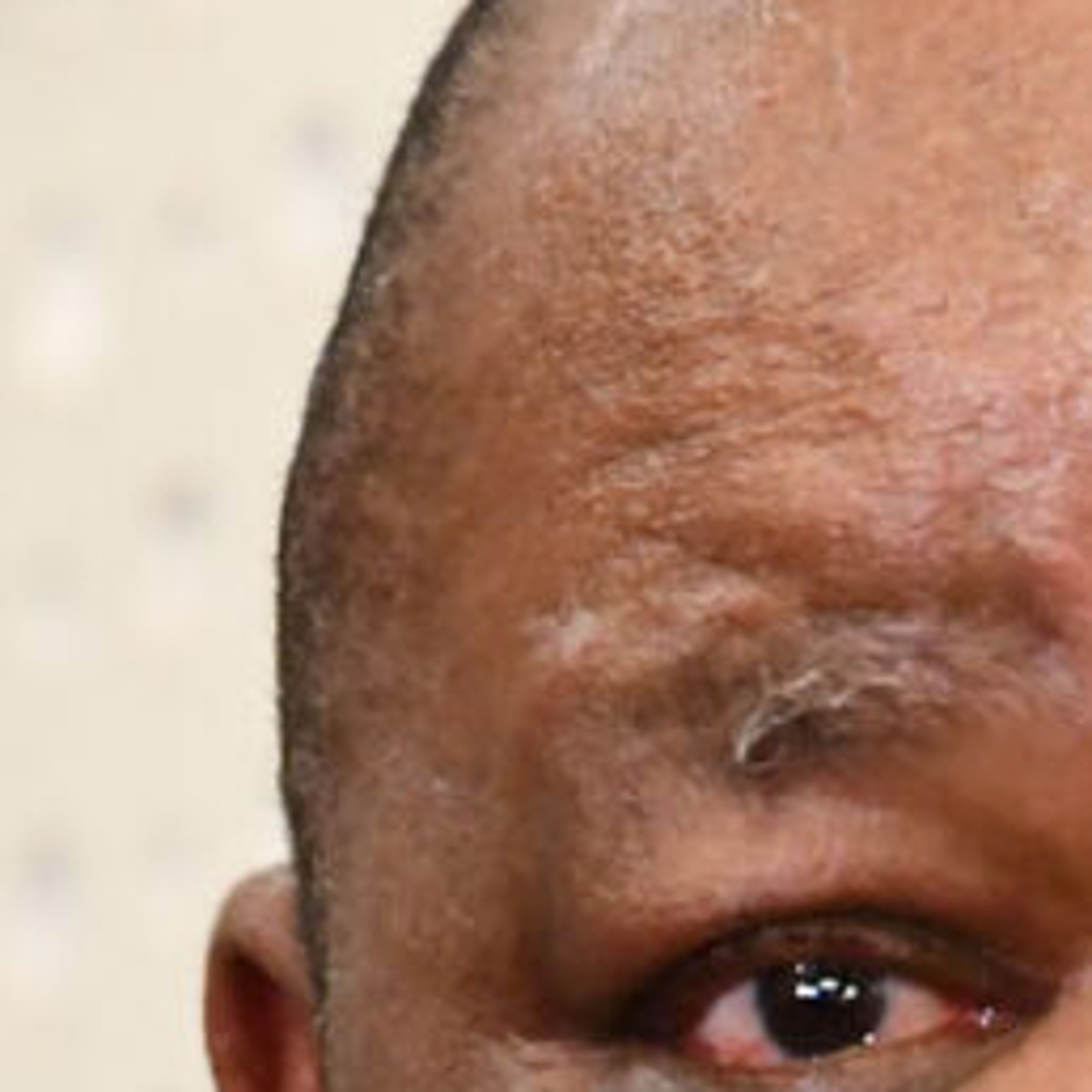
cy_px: 1767
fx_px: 90332
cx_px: 339
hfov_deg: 0.7
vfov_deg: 0.7
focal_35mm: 2531
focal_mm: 300
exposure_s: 1/50
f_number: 8
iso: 4000
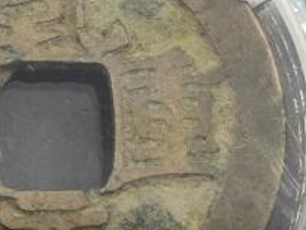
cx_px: 104
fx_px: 5369
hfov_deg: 3.3
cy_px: -63
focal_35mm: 607
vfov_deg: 2.5
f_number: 1.8
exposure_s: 1/100
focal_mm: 12.28
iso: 100
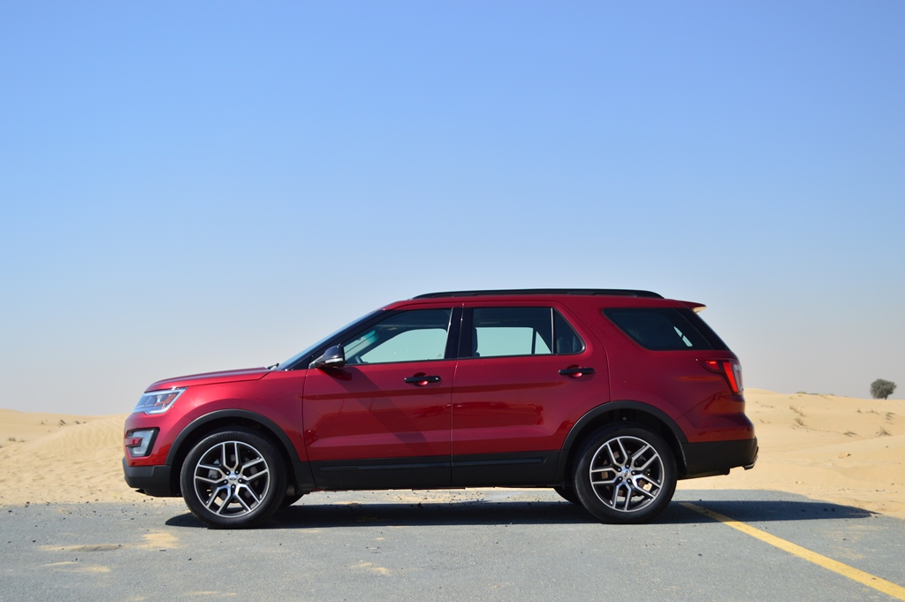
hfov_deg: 49.6
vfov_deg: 34.2
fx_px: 980
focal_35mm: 39
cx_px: 452
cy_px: 301
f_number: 4.2
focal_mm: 26
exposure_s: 1/1600
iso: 200
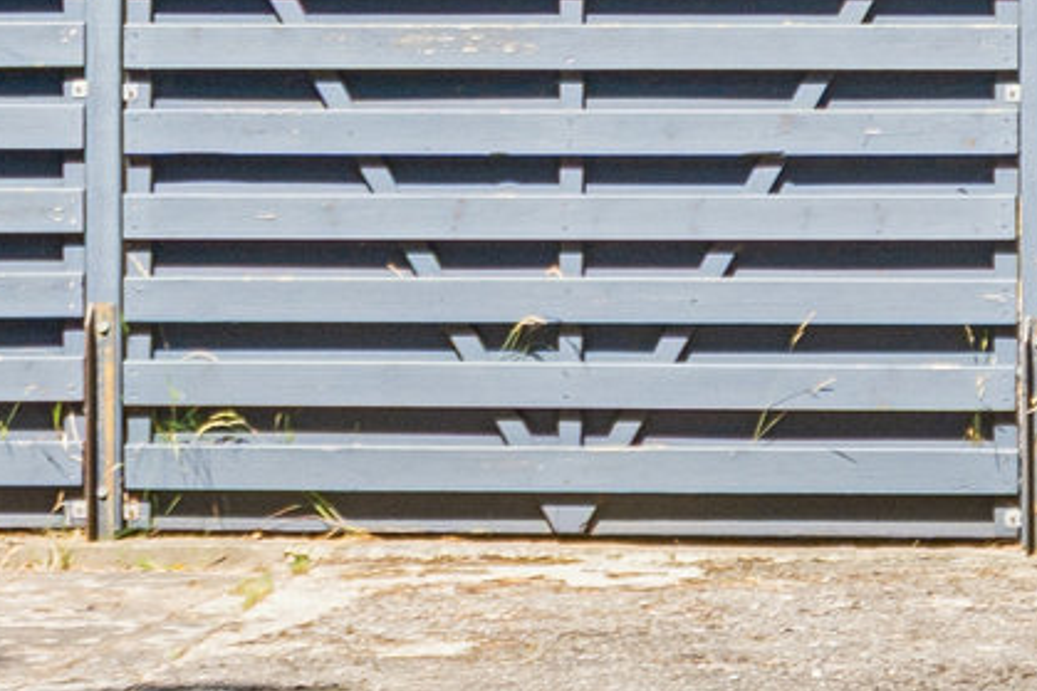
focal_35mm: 215
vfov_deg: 6.3
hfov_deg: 9.5
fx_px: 6190
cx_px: 1064
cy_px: -173
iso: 320
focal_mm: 30
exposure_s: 1/1000
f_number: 4
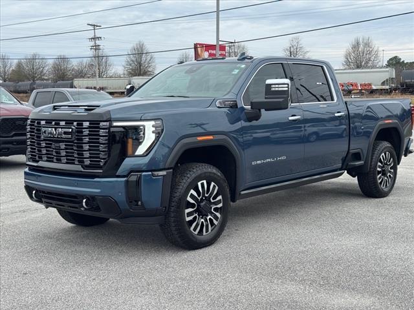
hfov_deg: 39.7
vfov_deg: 30.3
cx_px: 207
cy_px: 155
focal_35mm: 48
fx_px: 574
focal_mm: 6.76
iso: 64
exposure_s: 1/1152
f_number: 1.78
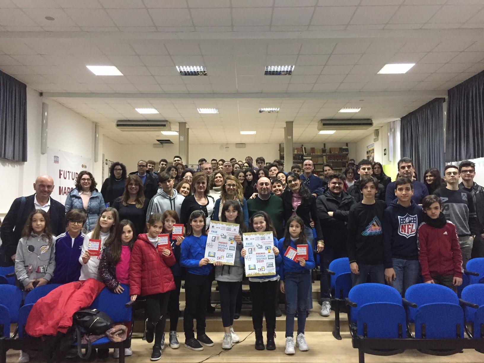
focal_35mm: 29
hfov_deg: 61.7
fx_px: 405
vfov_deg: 48.2
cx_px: 242
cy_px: 182
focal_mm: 4.15
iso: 250
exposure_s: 1/17
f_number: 2.2
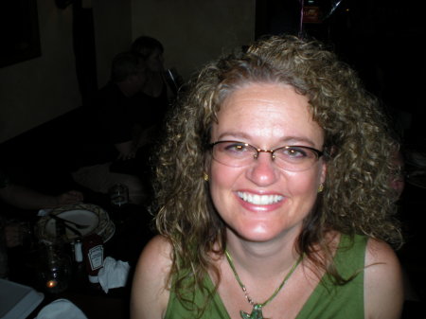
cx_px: 213
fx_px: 467
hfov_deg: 49.0
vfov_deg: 37.7
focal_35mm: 38
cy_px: 160
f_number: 3.1
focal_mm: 6.3
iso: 64
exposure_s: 1/60
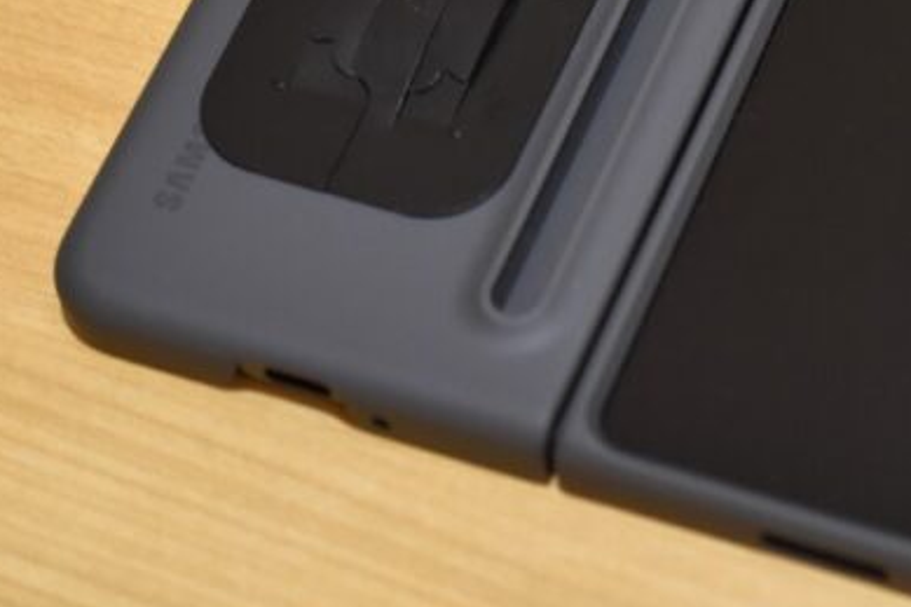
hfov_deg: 12.9
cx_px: 808
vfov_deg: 8.6
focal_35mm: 158
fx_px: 3996
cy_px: -36
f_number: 2.8
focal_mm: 40
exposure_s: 1/60
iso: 1400
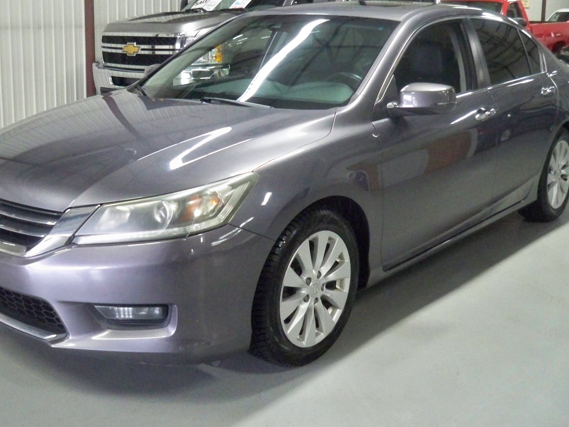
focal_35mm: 44
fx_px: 723
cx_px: 247
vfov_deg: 32.8
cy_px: 171
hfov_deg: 42.9
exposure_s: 1/60
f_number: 3.1
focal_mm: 6.3
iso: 800
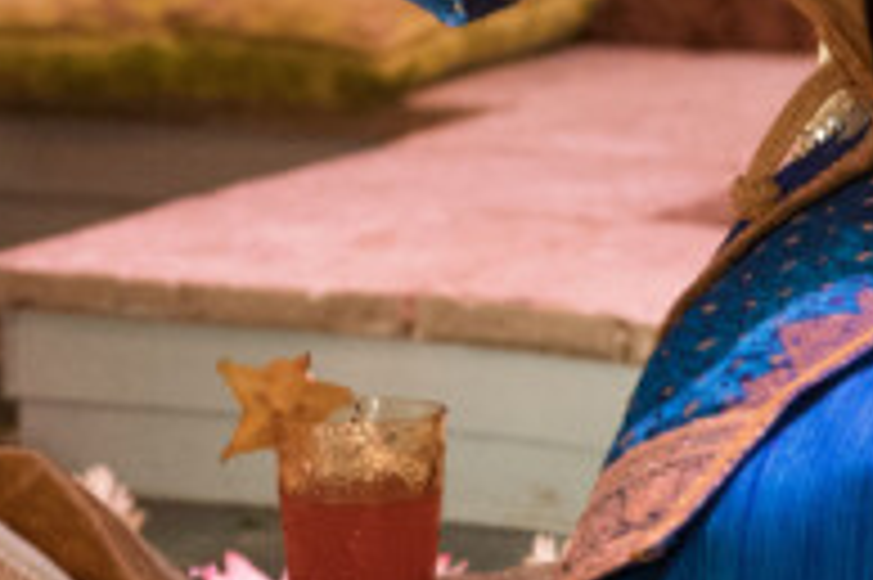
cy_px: -549
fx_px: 8068
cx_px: 180
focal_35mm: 333
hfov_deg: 6.2
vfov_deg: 4.1
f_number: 2.8
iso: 2500
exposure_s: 1/160
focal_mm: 84
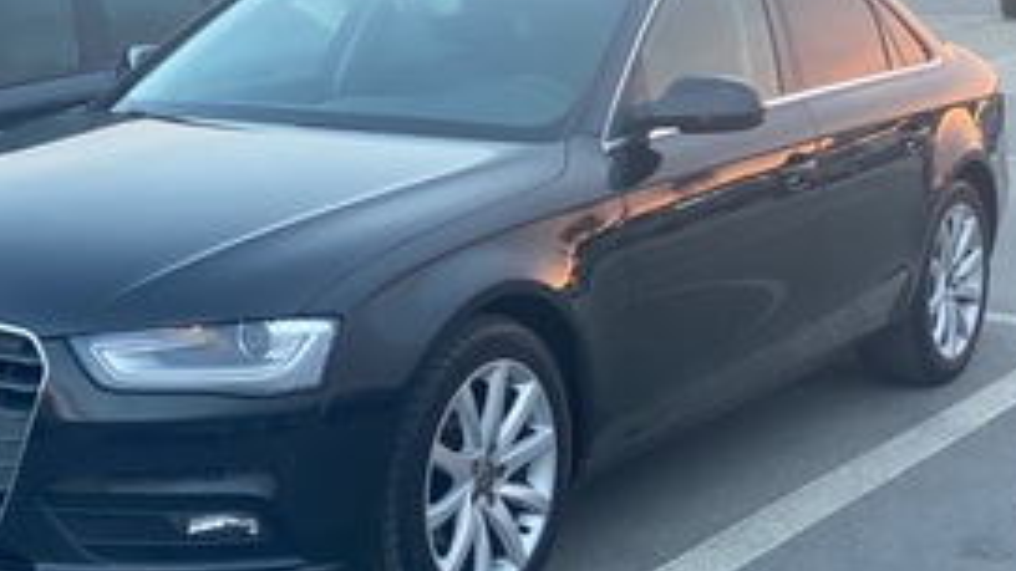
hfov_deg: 28.1
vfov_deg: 16.1
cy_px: 276
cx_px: 370
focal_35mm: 75
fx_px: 2021
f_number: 2
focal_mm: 6
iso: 250
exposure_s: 1/119
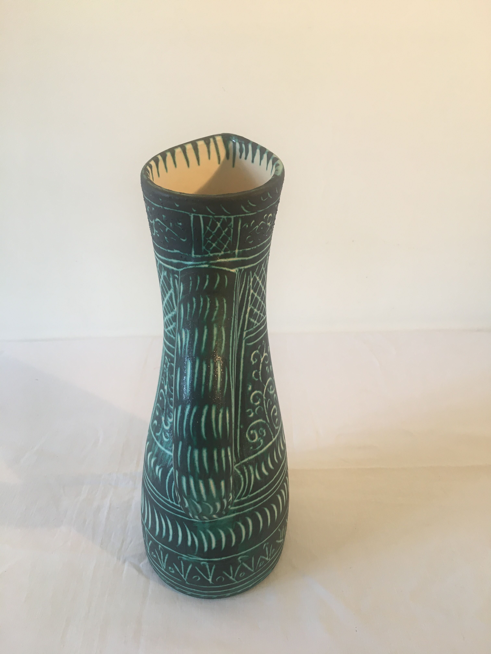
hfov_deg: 48.2
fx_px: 548
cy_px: 327
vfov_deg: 61.7
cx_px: 246
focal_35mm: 29
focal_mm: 4.15
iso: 25
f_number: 2.2
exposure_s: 1/33
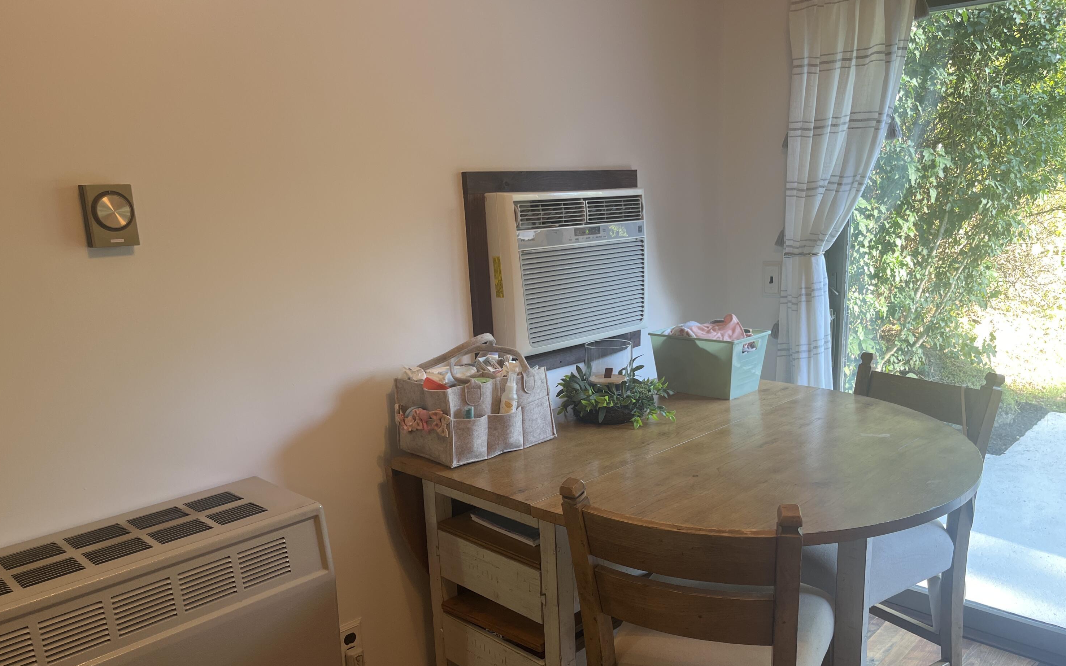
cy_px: 398
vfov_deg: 44.3
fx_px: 814
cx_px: 531
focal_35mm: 28
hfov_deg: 66.5
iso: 80
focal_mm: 5.1
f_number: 1.6
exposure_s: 1/60
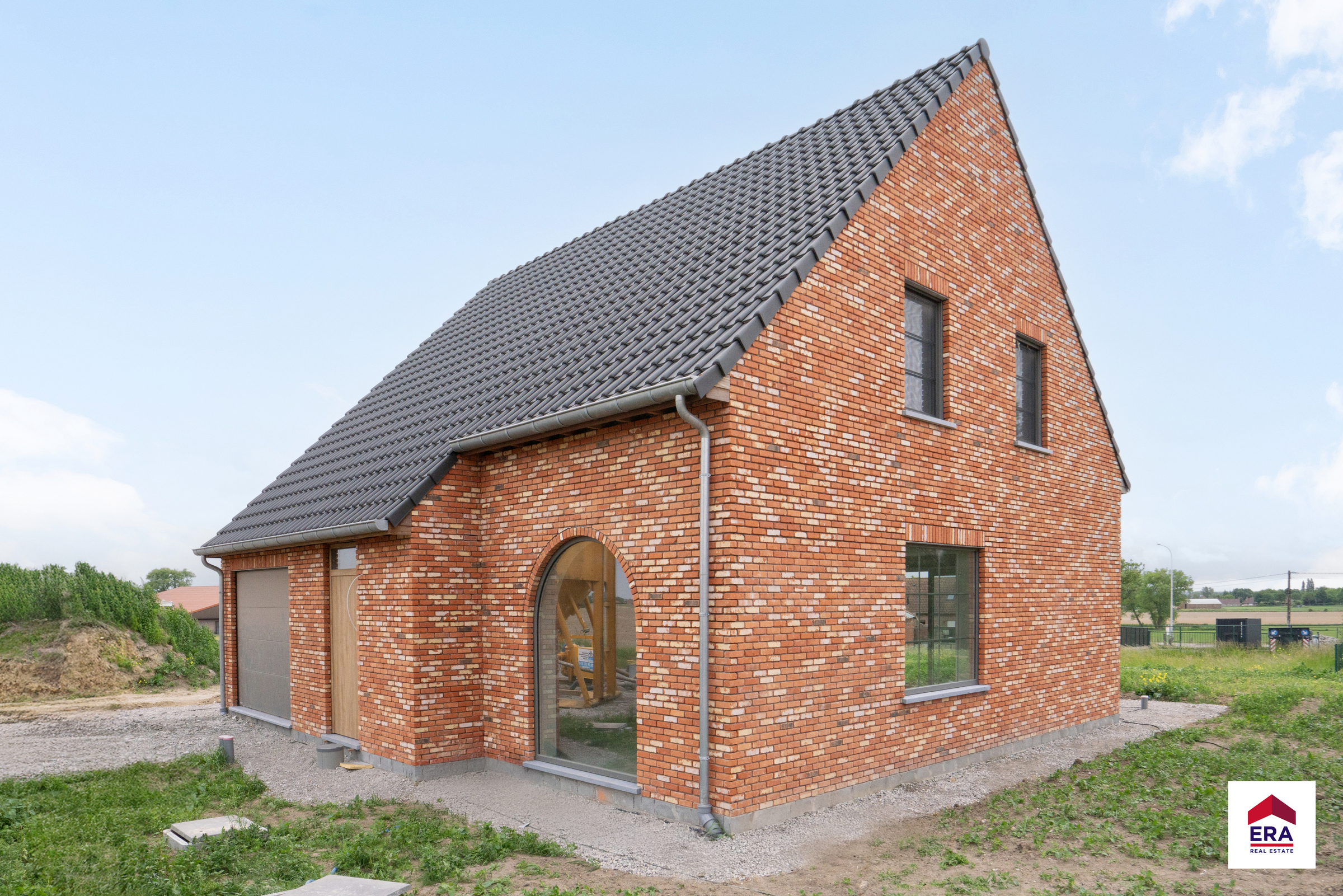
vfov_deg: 73.8
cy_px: 448
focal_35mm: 16
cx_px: 672
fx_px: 597
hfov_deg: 96.7
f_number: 11
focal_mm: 16
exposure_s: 1/1250
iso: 800
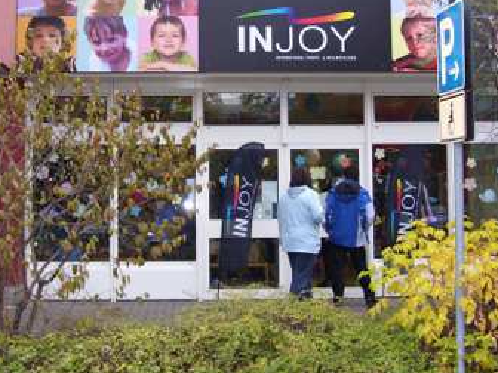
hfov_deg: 29.4
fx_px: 950
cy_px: 104
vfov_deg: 22.1
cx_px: 236
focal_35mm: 66
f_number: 2.7
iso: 125
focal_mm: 6
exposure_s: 1/60
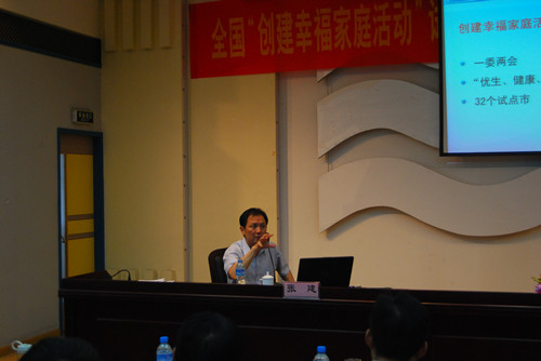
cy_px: 180
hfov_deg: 38.9
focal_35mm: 51
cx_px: 270
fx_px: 767
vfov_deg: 26.5
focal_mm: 34
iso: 800
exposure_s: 1/50
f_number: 4.5
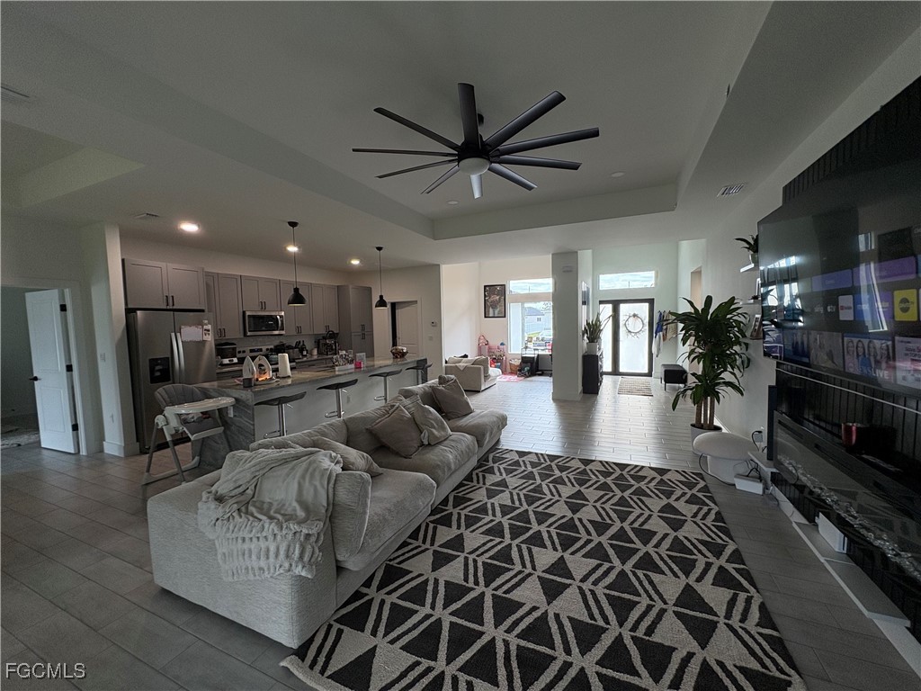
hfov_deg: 102.1
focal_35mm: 14
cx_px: 460
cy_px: 346
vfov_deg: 85.7
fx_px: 372
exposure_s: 1/128
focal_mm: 2.22
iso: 125
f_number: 2.2
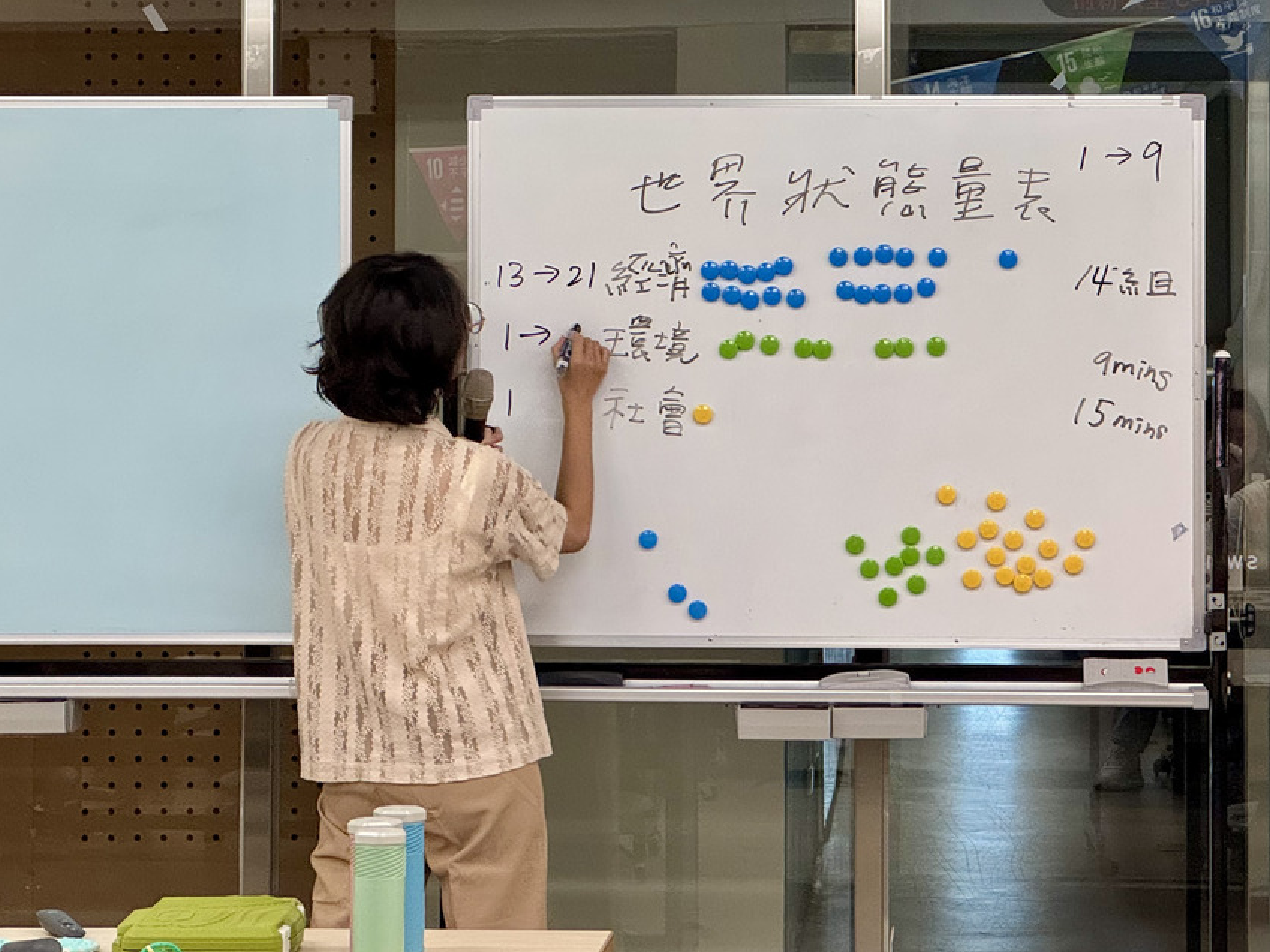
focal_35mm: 109
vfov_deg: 13.6
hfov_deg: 18.0
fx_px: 3999
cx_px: 723
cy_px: 310
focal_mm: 9
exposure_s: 1/60
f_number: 2.8
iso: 250
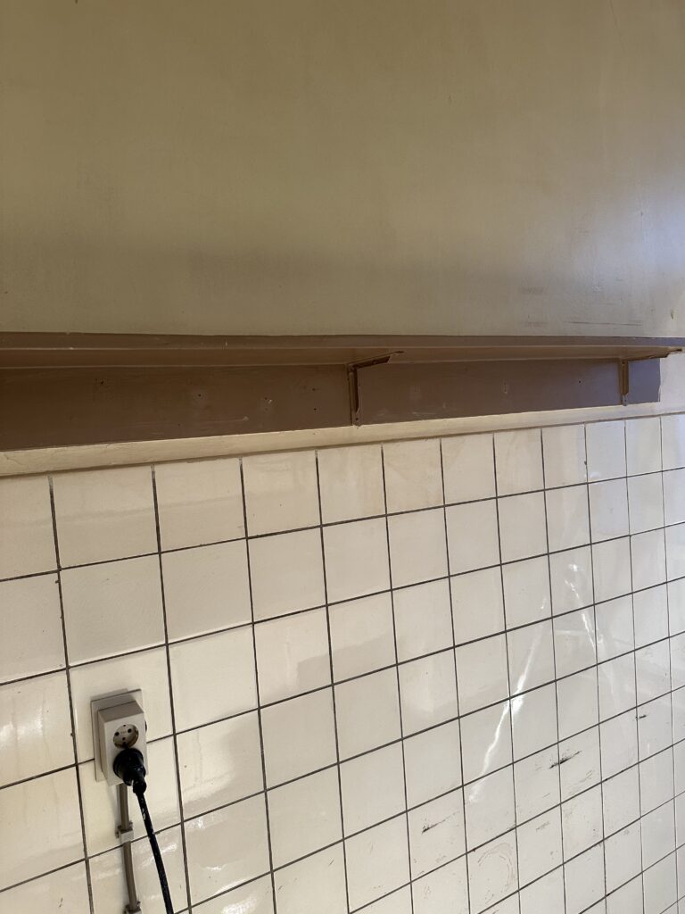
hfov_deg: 56.8
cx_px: 342
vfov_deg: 71.6
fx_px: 633
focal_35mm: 24
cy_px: 457
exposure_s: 1/100
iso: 200
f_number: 1.78
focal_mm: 6.86
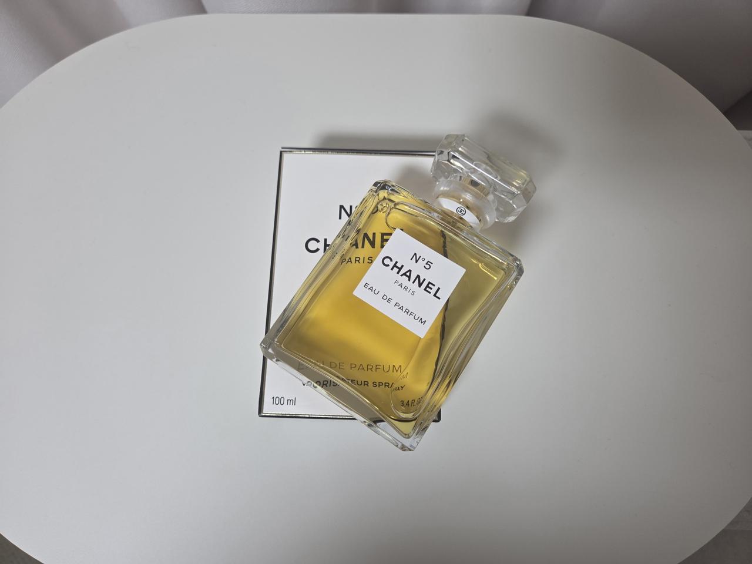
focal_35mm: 23
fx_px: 500
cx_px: 376
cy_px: 282
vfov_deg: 58.9
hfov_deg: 73.9
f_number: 1.8
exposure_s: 1/120
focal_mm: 5.4
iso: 160
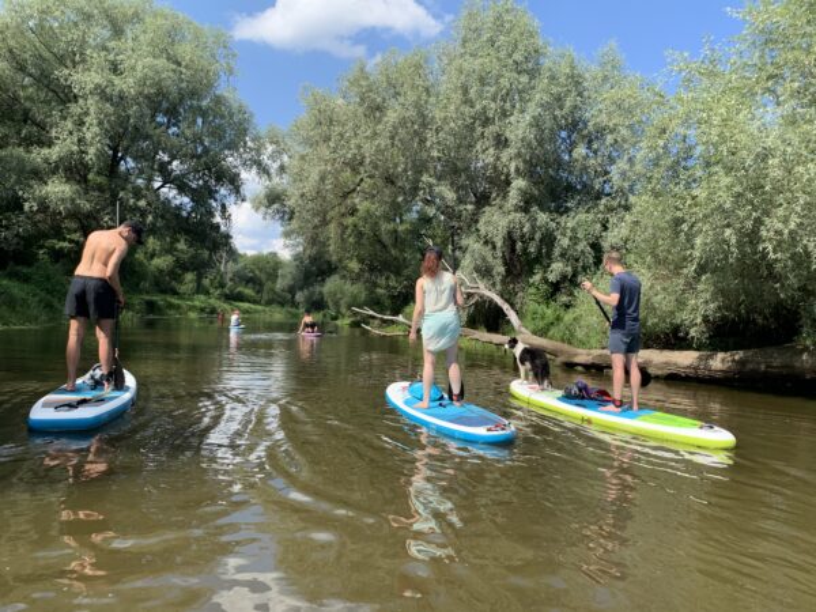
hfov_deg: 67.3
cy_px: 306
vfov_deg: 53.1
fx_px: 613
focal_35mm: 26
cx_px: 408
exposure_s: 1/1043
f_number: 1.8
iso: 25
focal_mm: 4.25
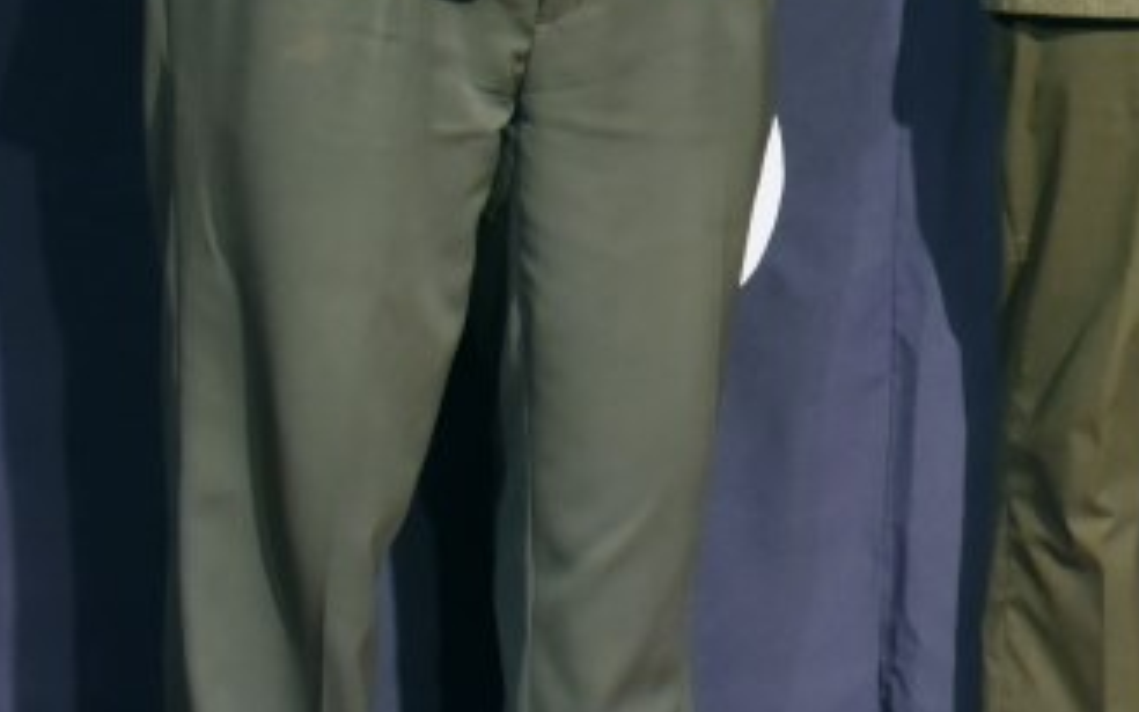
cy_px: -408
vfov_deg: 8.9
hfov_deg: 13.9
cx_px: 1618
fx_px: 4439
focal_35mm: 143
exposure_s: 1/50
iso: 800
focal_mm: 30
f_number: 4
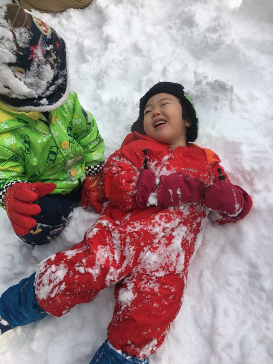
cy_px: 182
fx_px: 305
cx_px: 136
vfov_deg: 61.7
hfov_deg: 48.2
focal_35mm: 29
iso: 25
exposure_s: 1/541
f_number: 2.2
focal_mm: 4.15
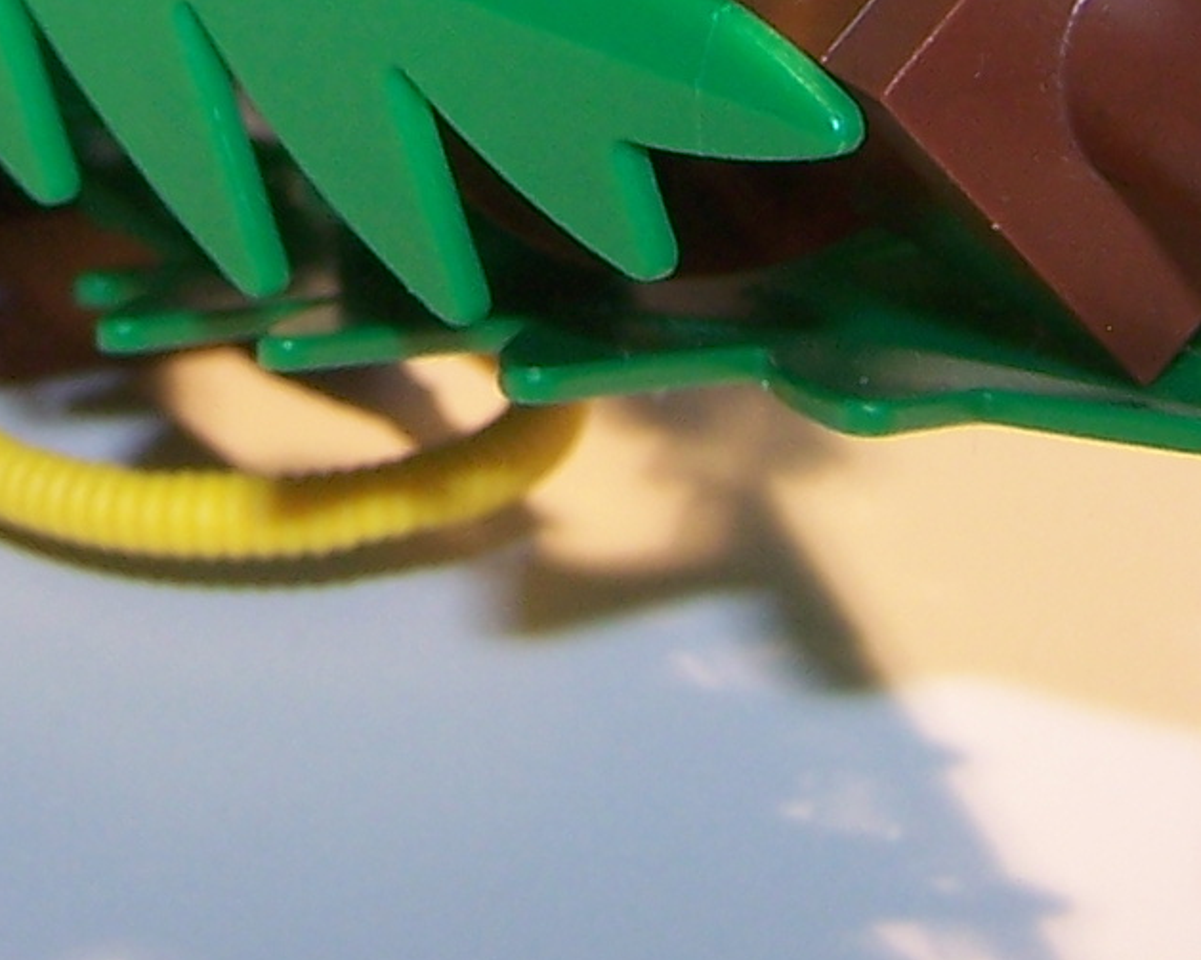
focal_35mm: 152
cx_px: 179
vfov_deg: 9.7
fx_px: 5402
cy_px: -742
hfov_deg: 12.6
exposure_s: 1/60
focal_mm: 6.3
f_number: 2.8
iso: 80
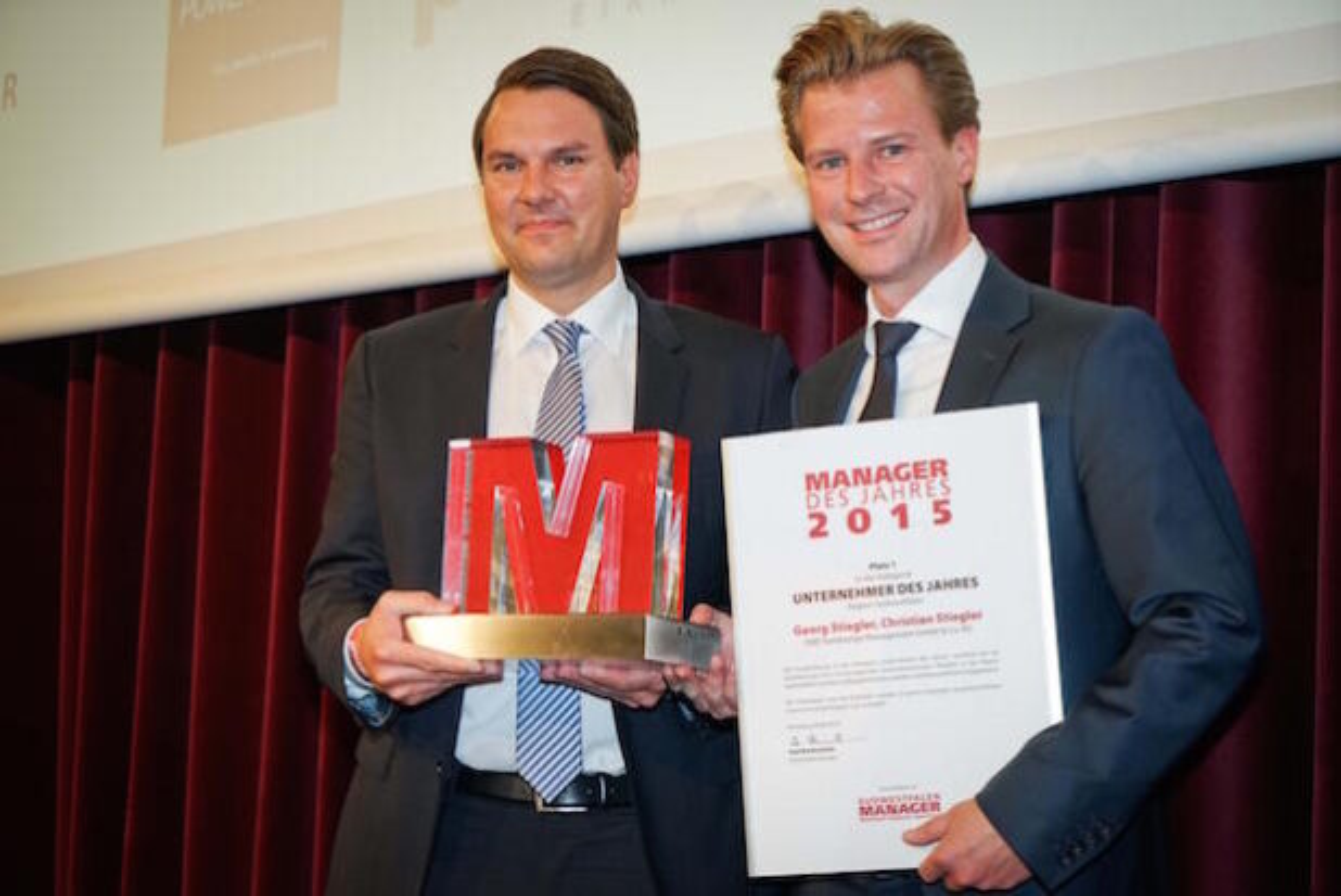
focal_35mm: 70
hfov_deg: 28.8
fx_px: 2609
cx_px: 670
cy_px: 448
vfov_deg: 19.5
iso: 800
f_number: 6.3
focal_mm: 70
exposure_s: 1/80
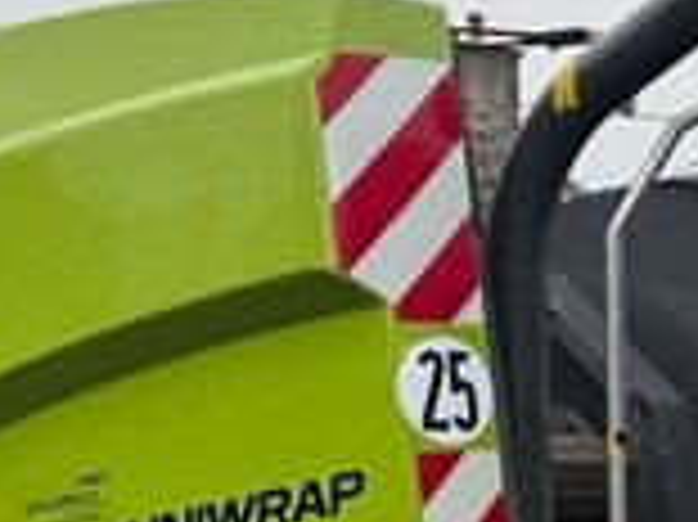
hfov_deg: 16.4
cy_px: 497
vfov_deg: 12.6
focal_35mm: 116
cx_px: 779
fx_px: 2337
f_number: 1.78
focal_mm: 6.76
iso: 80
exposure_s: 1/757
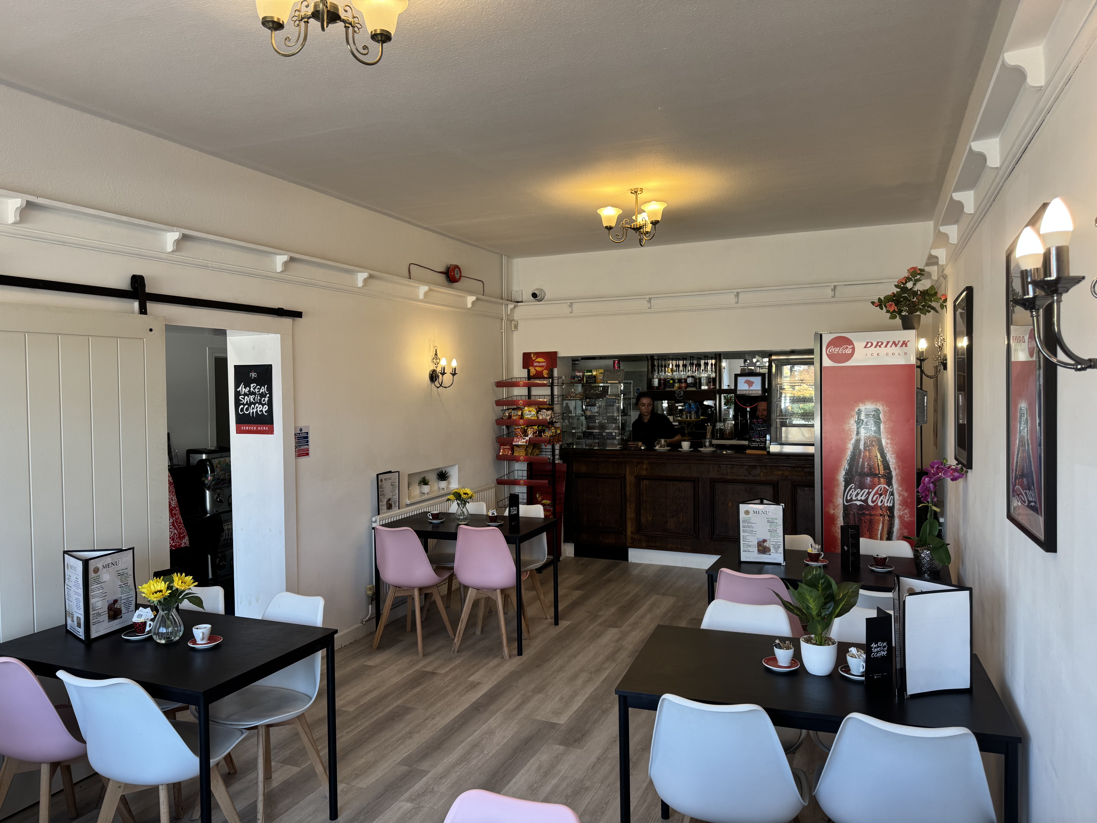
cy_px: 412
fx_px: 761
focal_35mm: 24
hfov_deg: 71.6
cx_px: 548
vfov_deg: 56.8
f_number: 1.78
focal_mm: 6.76
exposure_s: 1/100
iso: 64
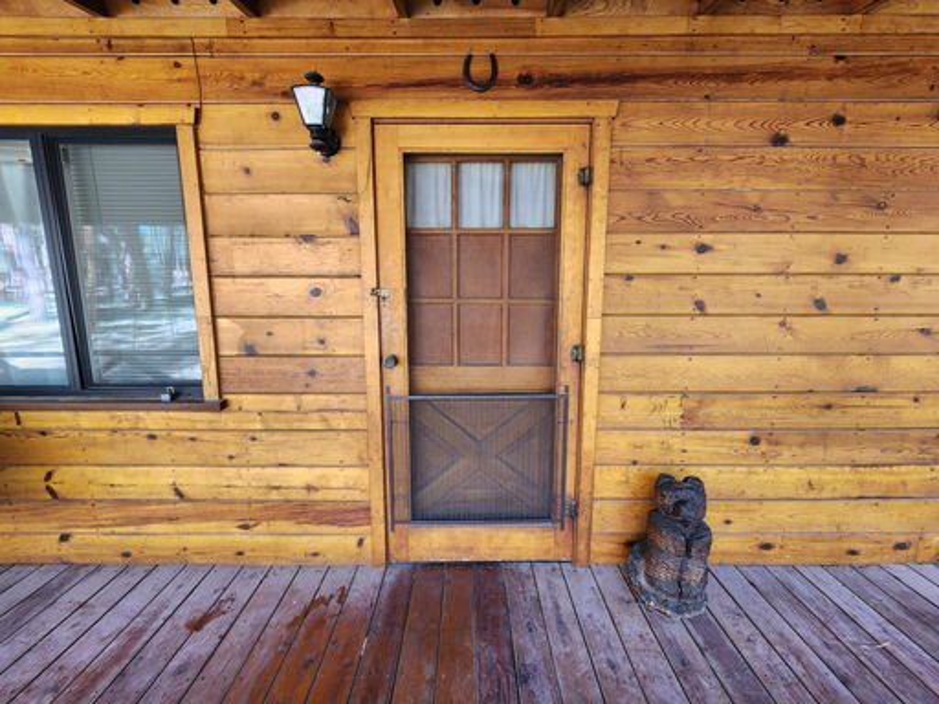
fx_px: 353
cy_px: 352
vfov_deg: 89.9
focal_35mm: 13
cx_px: 470
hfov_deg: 106.2
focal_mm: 2.2
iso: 160
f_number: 2.2
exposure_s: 1/60
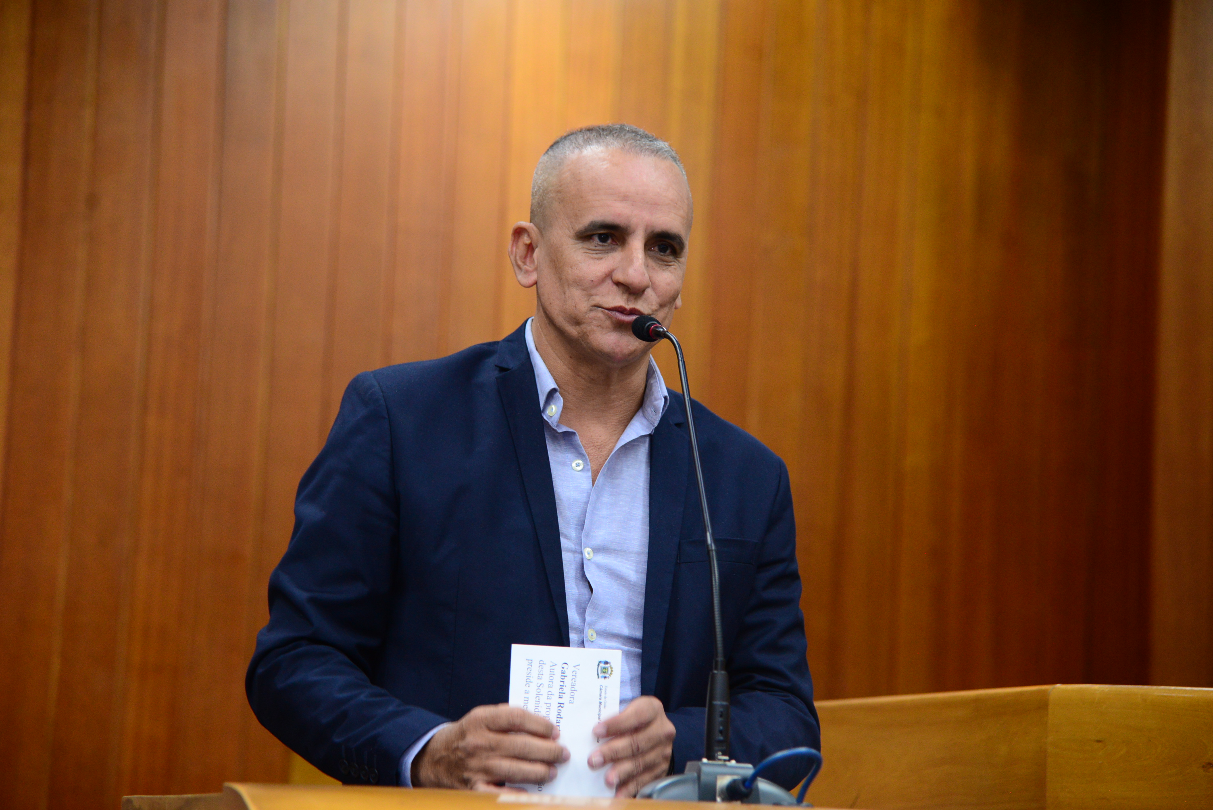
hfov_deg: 18.3
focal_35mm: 112
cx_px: 606
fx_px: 3775
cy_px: 405
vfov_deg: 12.2
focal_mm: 112
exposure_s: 1/60
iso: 2000
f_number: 4
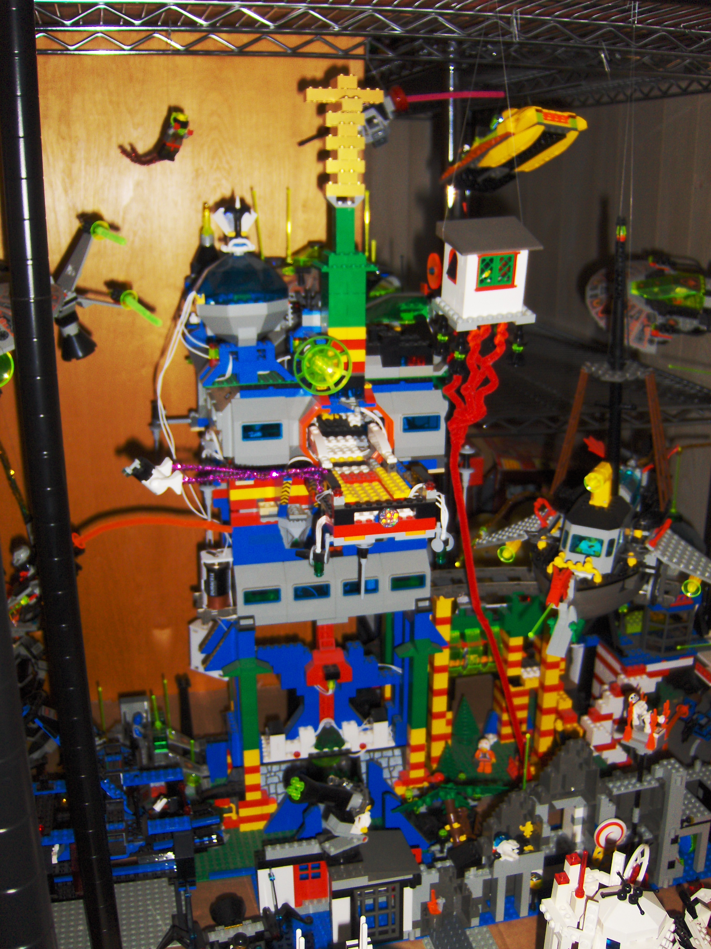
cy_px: 474
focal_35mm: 35
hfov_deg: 40.7
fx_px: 959
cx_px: 356
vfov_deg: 52.6
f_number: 2.8
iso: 100
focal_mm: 7.5
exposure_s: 1/60
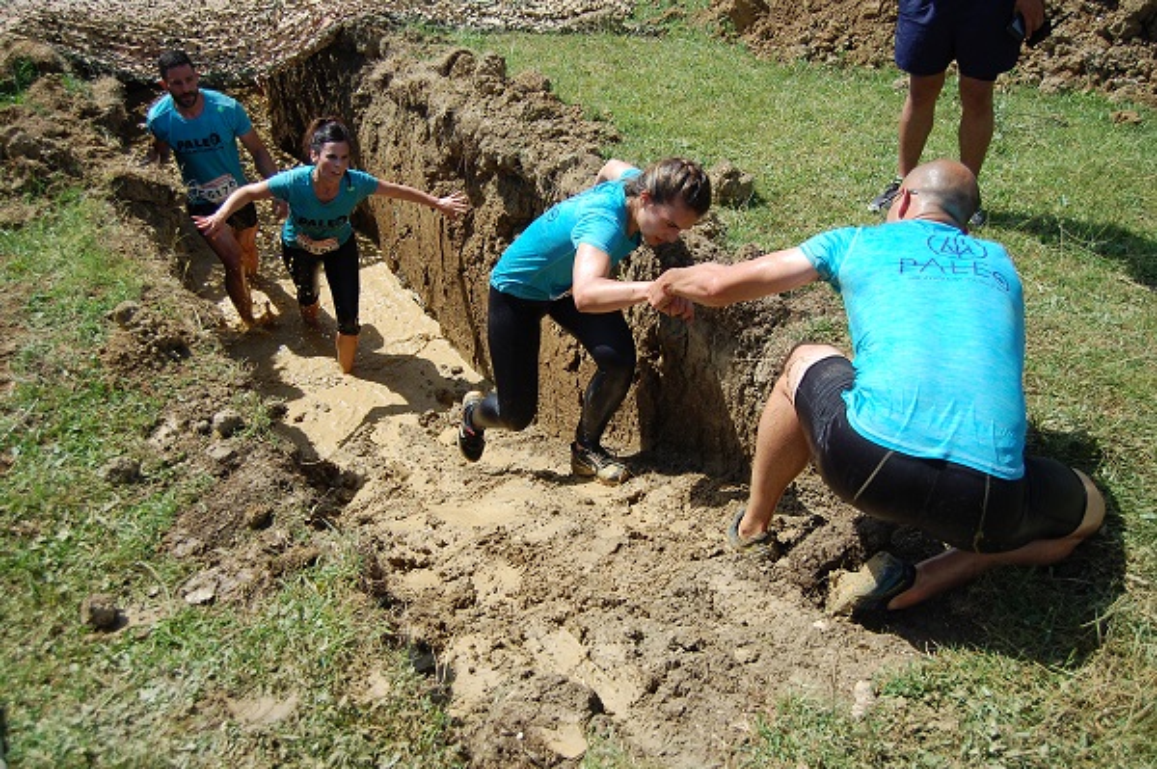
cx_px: 578
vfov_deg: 43.5
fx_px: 963
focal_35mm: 30
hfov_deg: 62.0
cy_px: 384
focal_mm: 20
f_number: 4.5
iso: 200
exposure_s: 1/1000
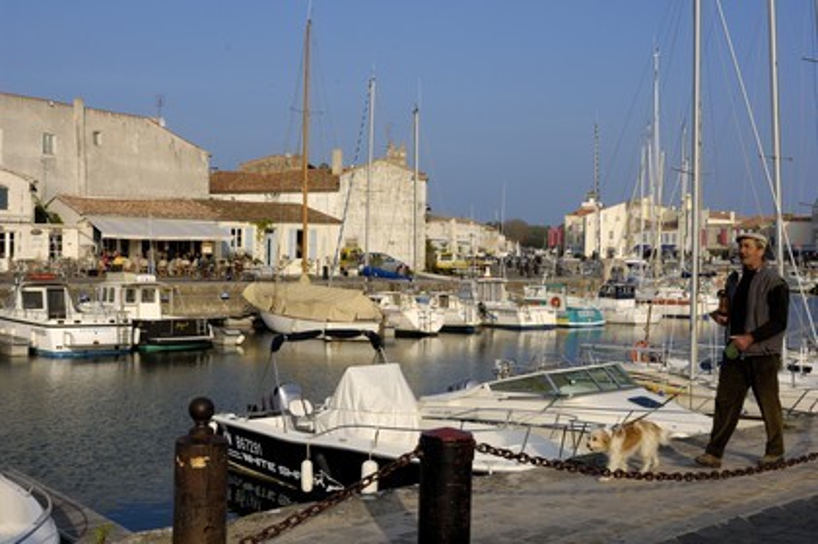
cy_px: 272
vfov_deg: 31.8
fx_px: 954
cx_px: 409
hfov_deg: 46.4
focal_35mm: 42
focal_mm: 28
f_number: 13
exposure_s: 1/100
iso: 100
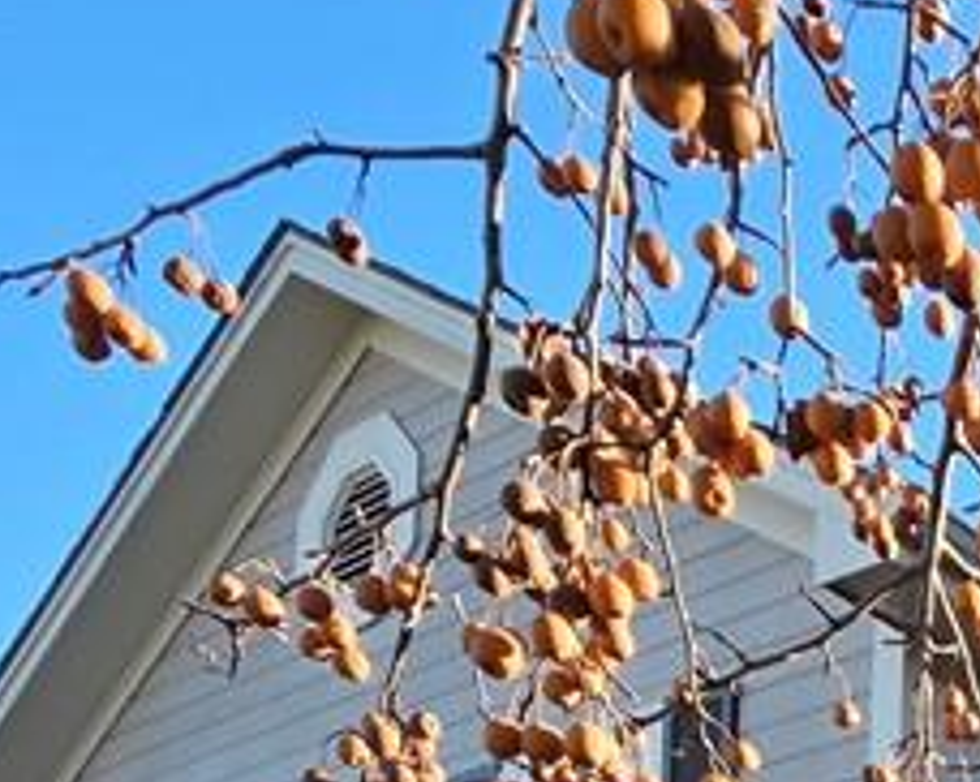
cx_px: 1565
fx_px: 1652
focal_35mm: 57
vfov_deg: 18.5
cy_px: 1521
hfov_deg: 24.0
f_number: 2.2
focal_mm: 2.2
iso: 50
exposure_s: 1/606
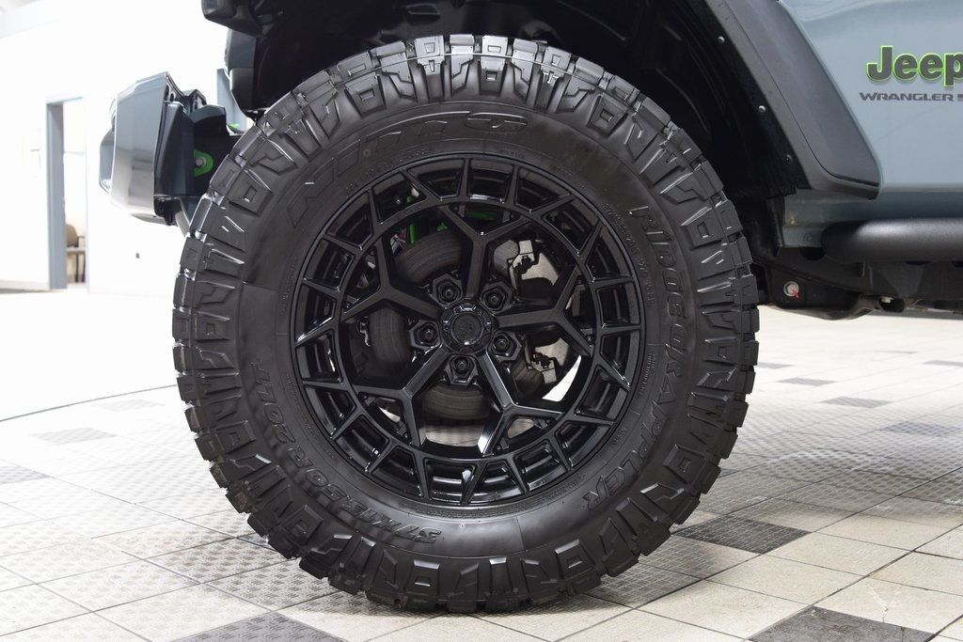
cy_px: 321
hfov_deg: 46.4
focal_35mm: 42
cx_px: 482
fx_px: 1124
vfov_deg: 31.9
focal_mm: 28
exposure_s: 1/15
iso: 1600
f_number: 6.3
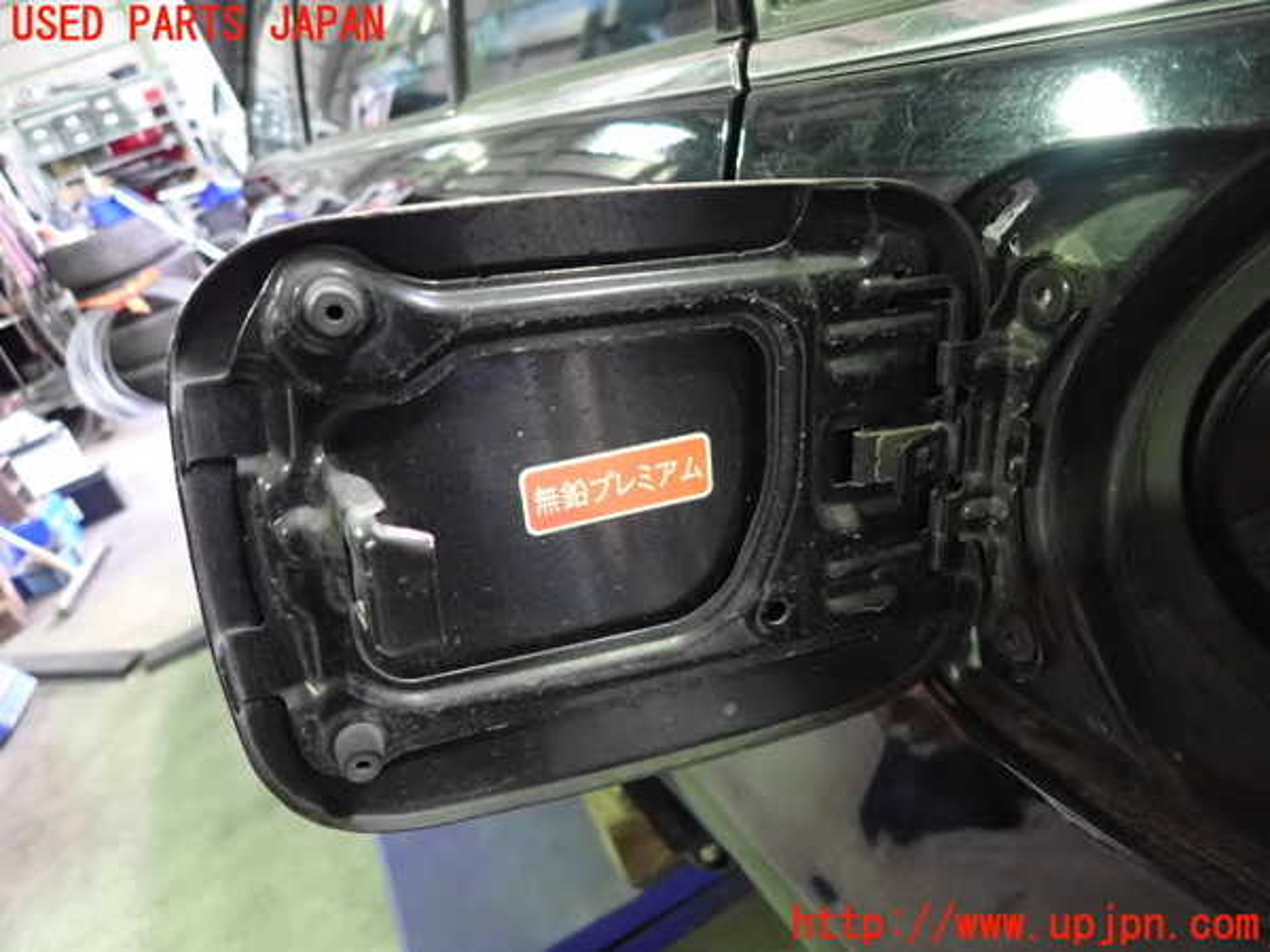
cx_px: 635
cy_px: 476
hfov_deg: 69.4
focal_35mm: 25
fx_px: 917
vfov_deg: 54.9
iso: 2000
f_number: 2
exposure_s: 1/50
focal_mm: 4.5
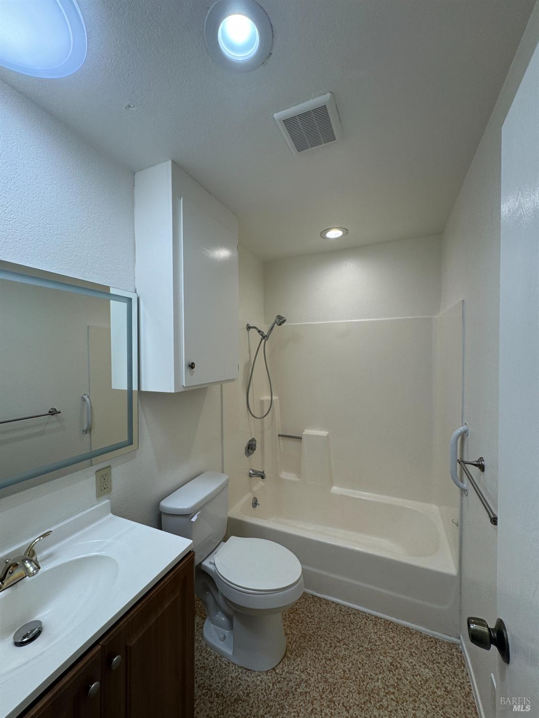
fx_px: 291
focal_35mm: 14
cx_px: 270
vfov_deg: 102.1
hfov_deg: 85.7
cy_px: 359
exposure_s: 1/120
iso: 64
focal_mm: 2.22
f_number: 2.2
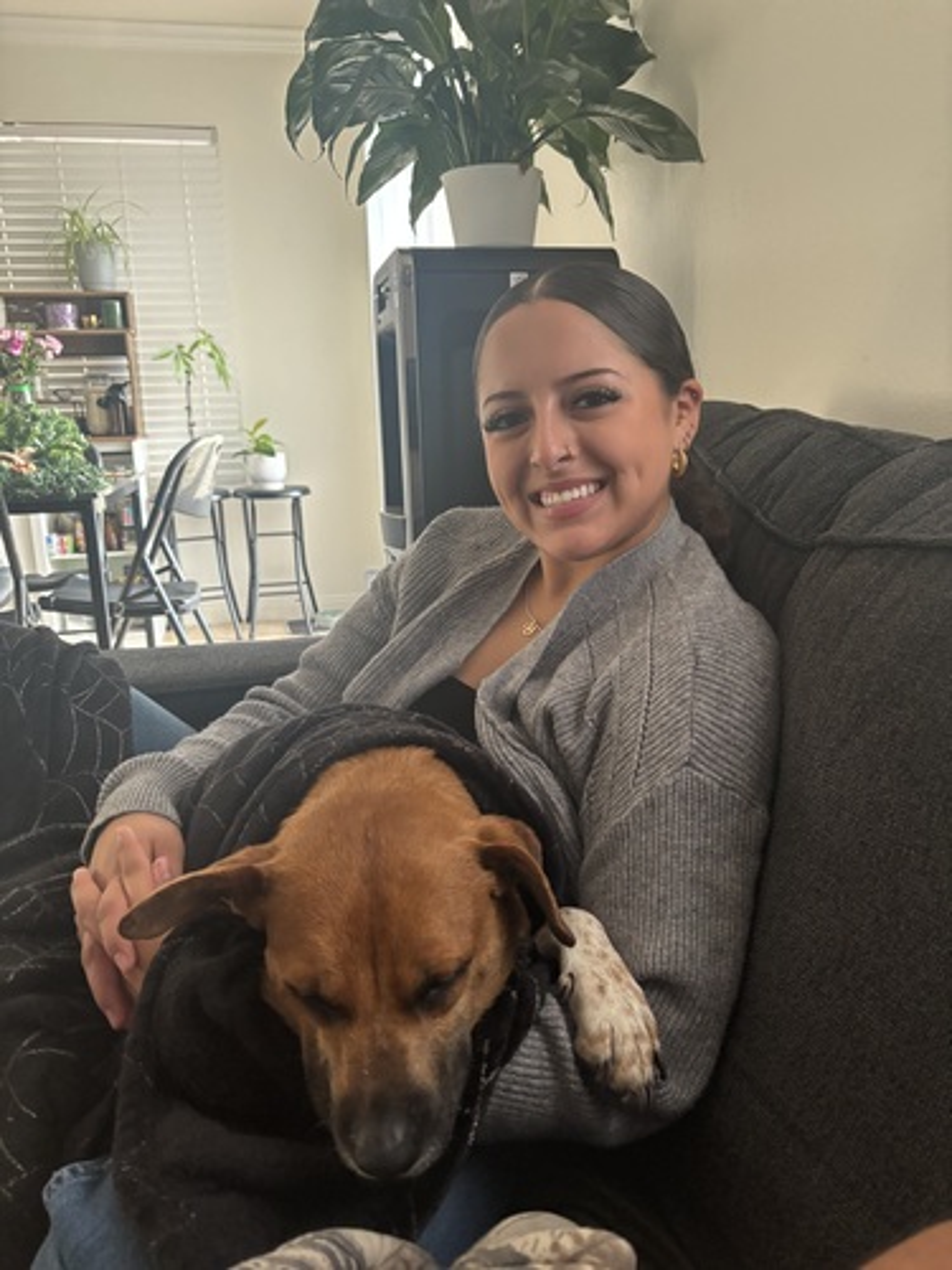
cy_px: 635
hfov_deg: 53.1
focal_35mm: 26
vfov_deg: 67.3
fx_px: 953
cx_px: 476
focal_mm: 5.96
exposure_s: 1/40
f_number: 1.6
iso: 500
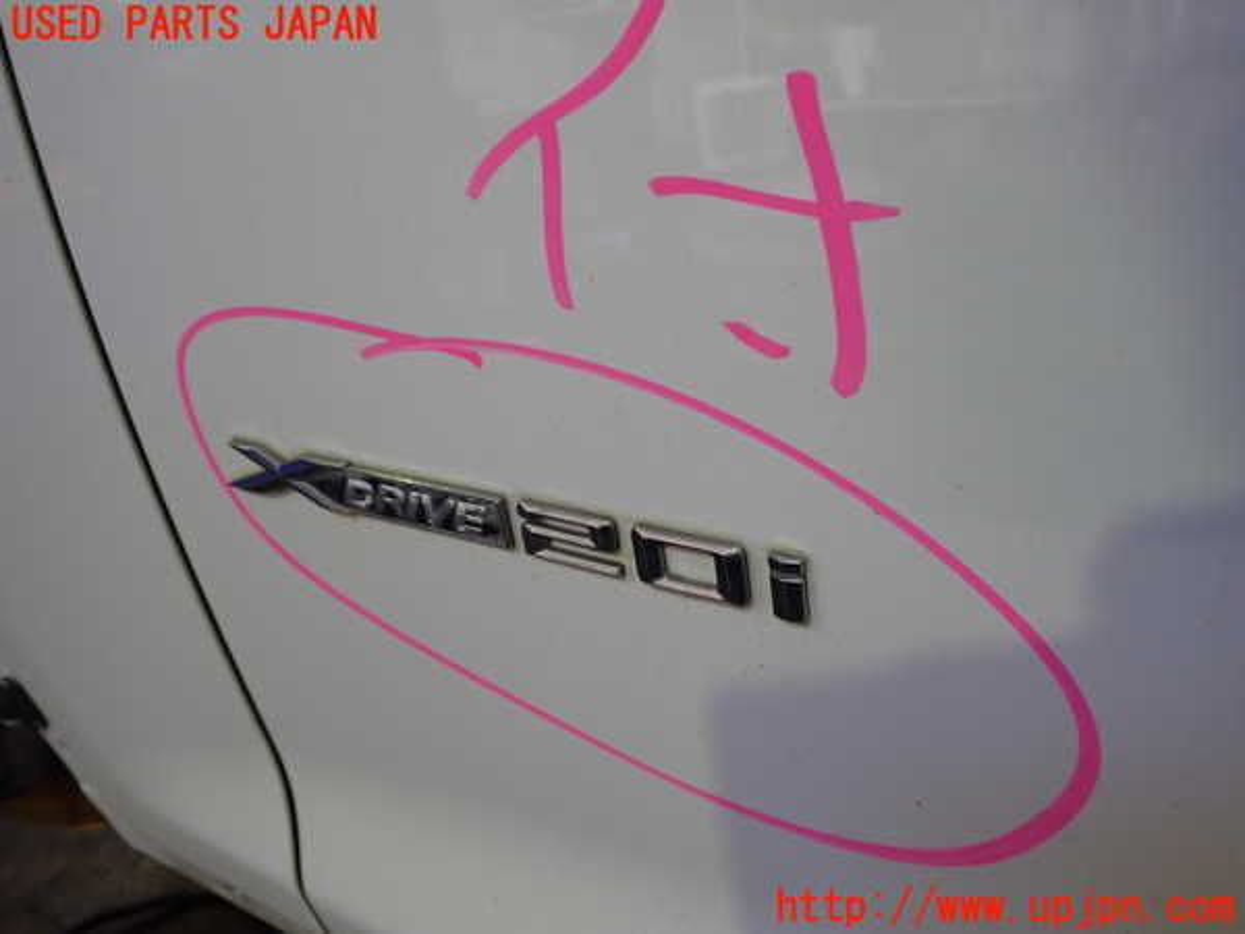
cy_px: 467
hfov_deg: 60.0
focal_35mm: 30
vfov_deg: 46.8
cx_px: 622
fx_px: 1079
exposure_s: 1/30
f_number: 2.3
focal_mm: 5.4
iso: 200
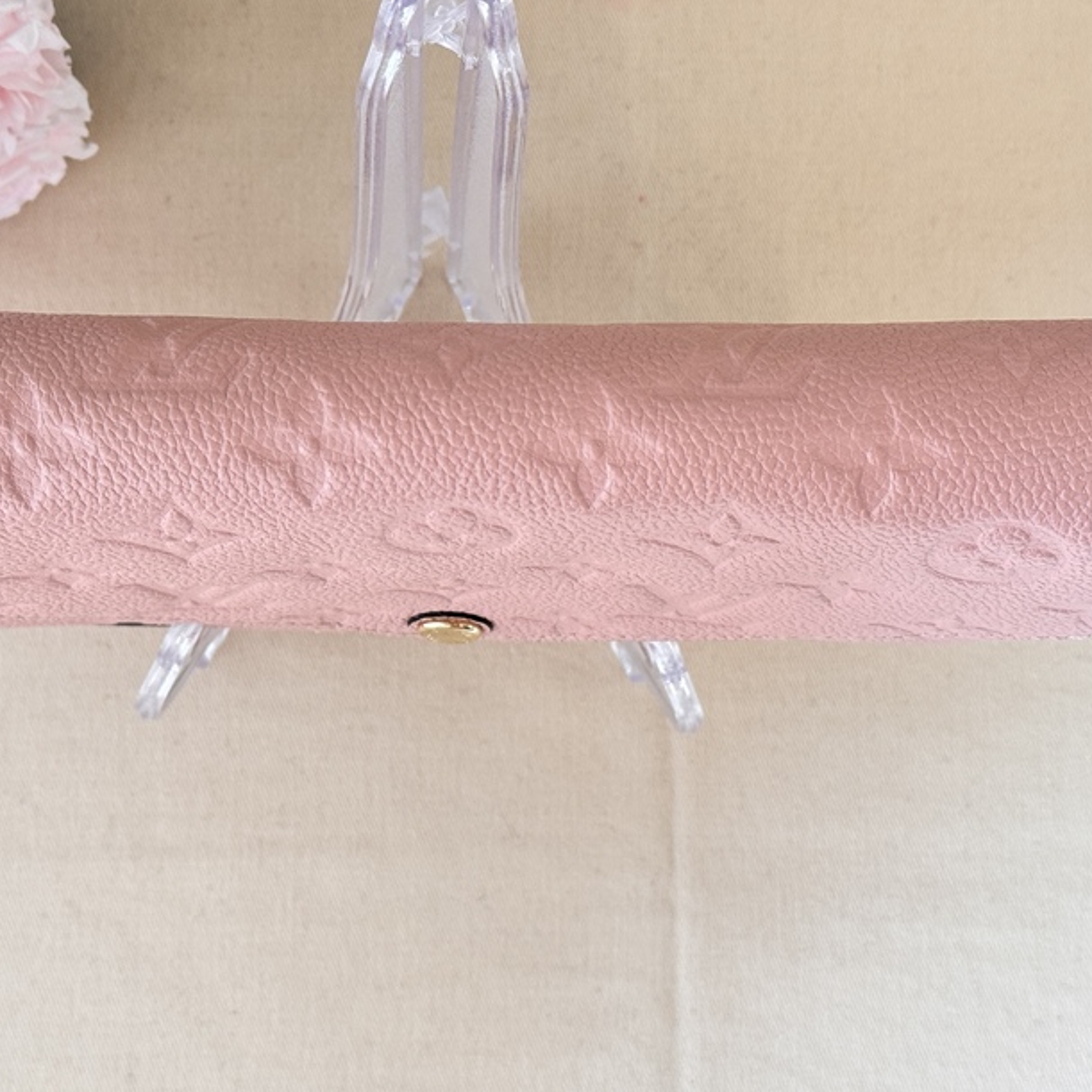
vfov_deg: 24.6
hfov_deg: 24.6
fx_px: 2498
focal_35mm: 70
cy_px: 475
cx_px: 474
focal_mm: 6.76
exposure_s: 1/107
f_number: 1.78
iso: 80
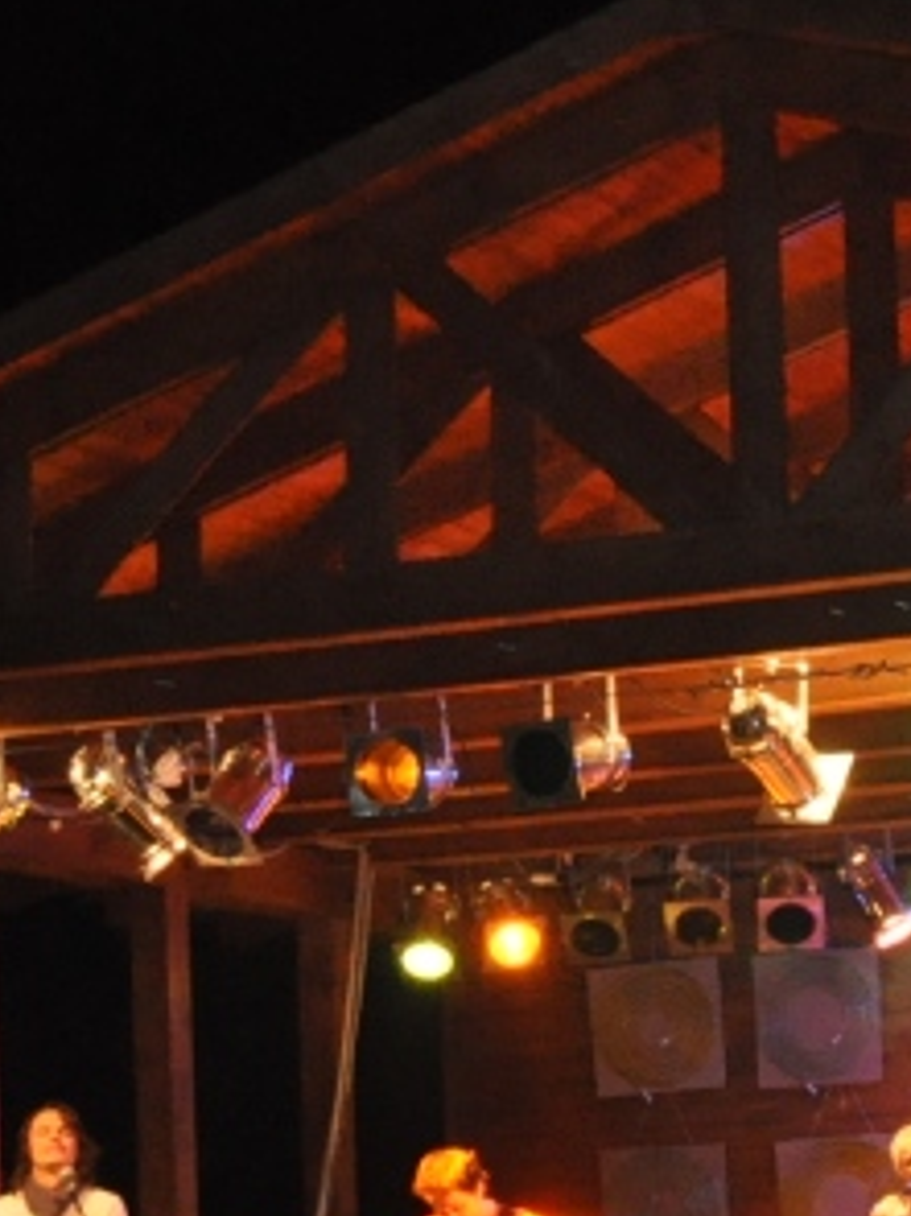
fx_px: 3020
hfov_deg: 16.9
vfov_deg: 22.3
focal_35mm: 86
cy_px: 1035
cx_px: 845
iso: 3200
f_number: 9
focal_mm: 22
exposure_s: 1/40
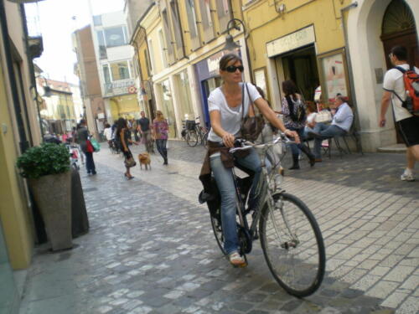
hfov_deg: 49.0
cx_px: 210
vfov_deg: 37.7
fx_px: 460
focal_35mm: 38
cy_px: 157
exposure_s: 1/150
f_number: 3.1
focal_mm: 6.3
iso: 50
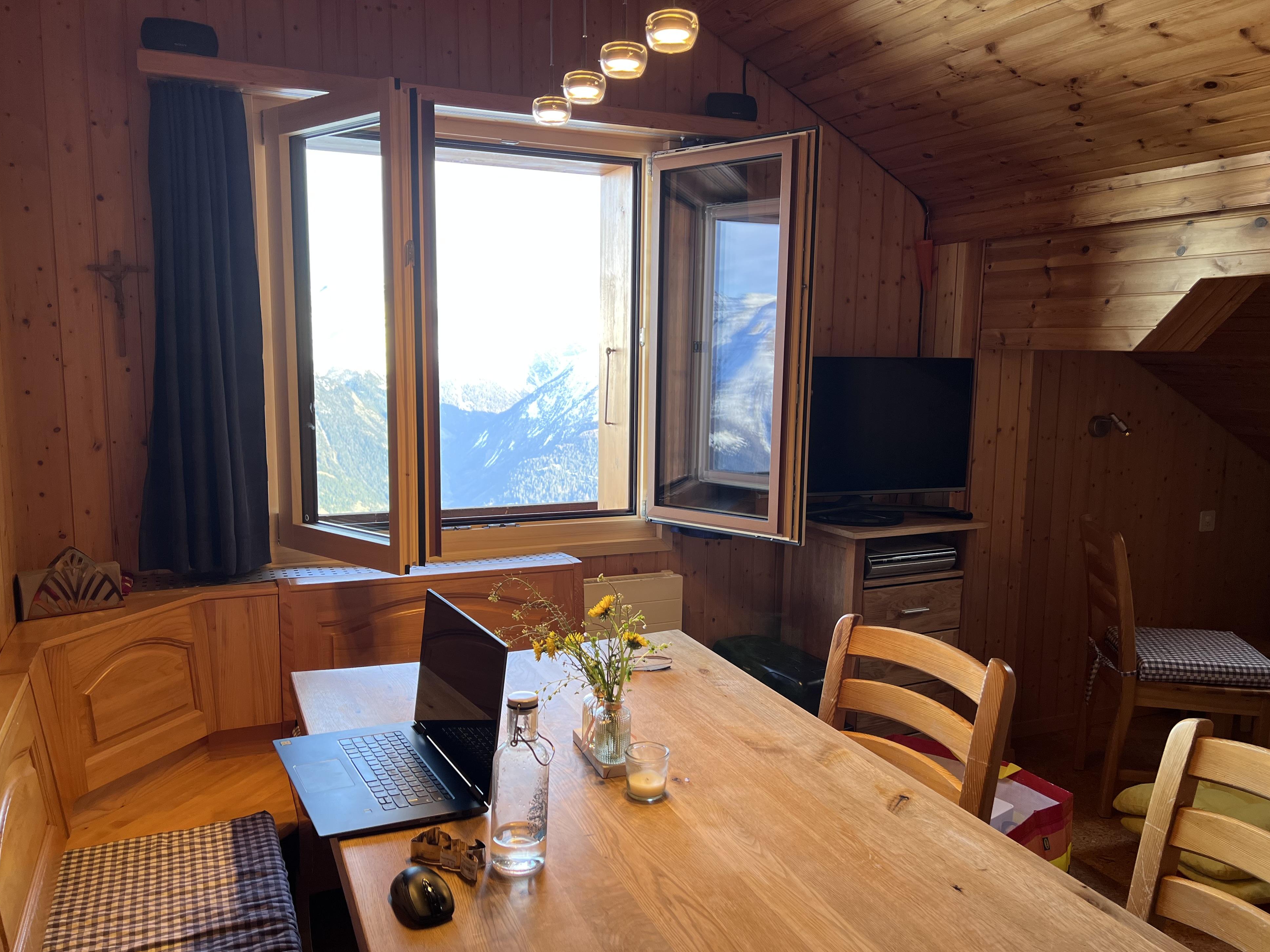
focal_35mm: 27
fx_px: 991
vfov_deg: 51.3
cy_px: 492
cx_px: 623
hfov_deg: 65.3
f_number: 1.5
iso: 64
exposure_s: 1/121
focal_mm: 5.7
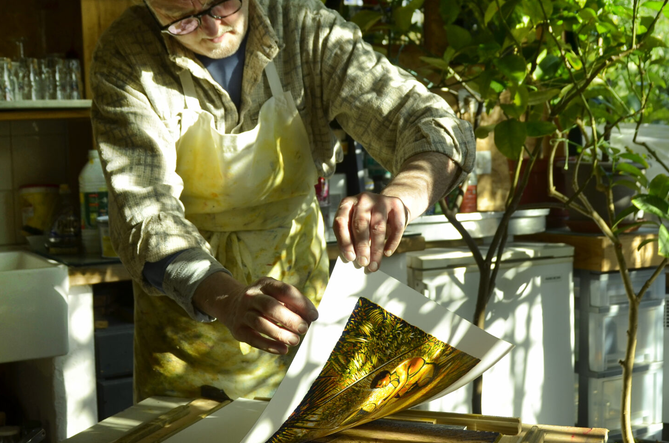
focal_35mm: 53
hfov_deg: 37.6
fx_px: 983
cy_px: 182
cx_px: 338
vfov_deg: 25.4
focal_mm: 20
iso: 100
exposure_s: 1/125
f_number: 4.5
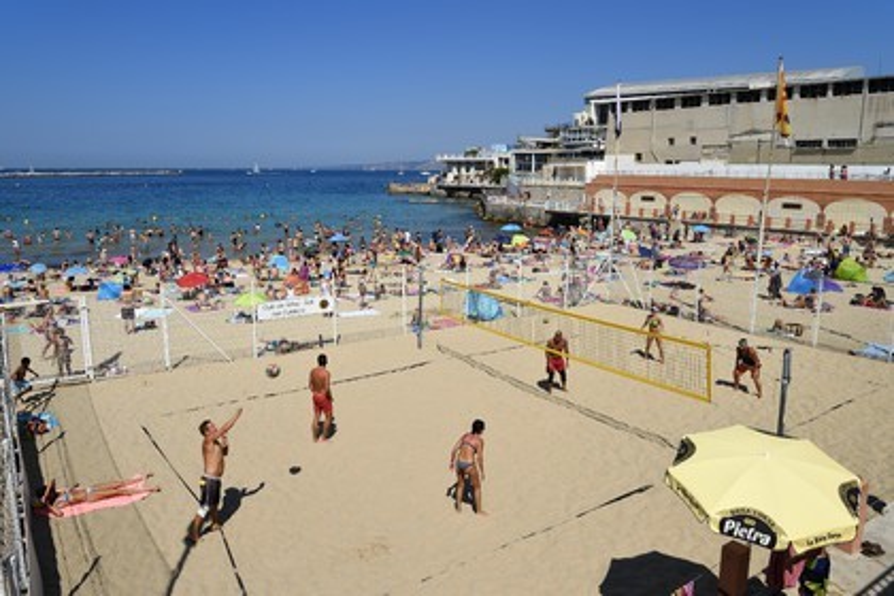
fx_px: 646
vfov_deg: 49.6
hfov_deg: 69.4
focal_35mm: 26
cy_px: 298
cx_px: 447
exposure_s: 1/500
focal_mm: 26
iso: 200
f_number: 11
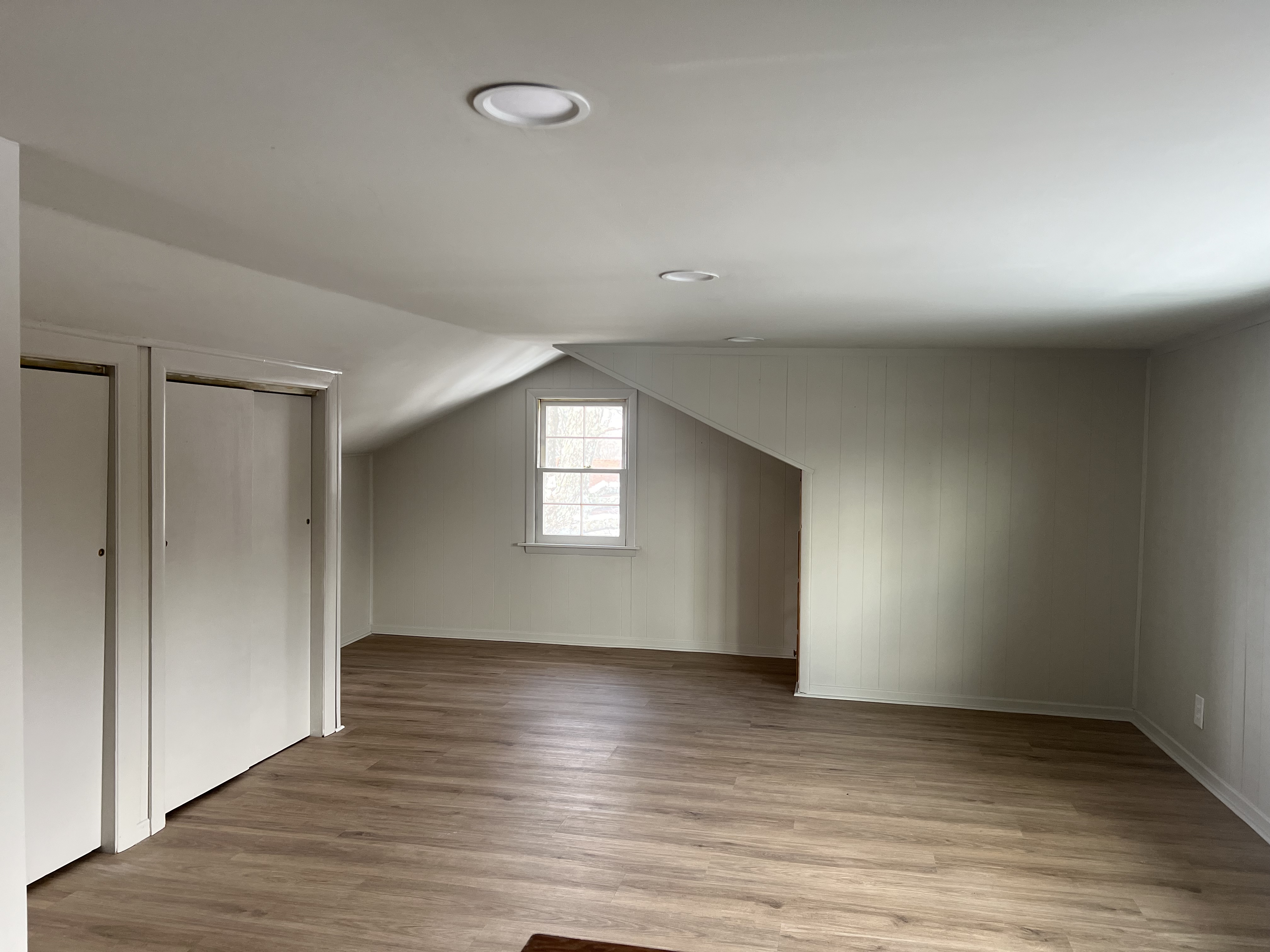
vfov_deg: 53.1
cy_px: 476
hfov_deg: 67.3
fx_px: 954
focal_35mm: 26
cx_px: 635
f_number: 1.5
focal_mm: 5.7
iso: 125
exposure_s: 1/105
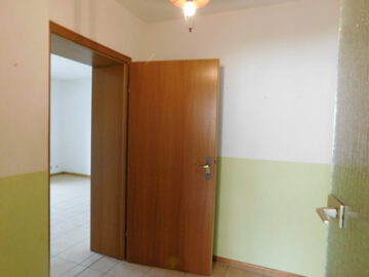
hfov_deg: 73.9
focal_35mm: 23
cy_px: 138
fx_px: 245
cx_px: 184
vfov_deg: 58.9
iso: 360
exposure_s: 1/30
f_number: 3
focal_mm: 4
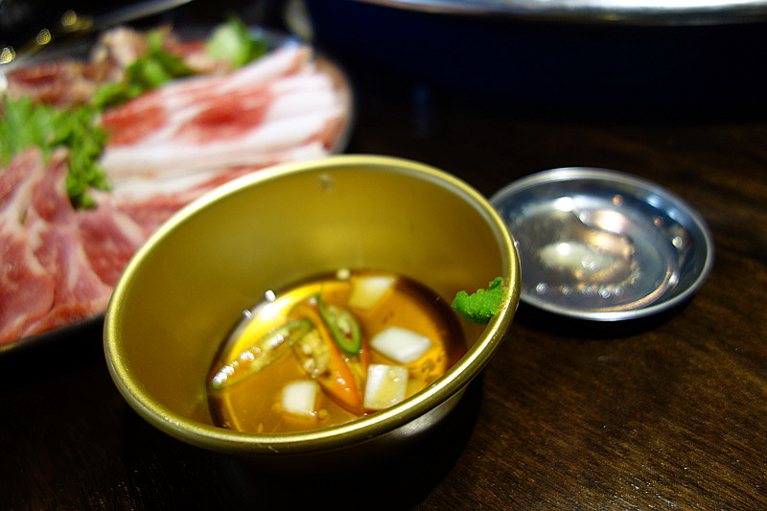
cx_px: 384
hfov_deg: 65.5
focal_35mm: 28
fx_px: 596
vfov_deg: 46.4
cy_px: 256
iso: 200
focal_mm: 10.4
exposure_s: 1/30
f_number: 1.8
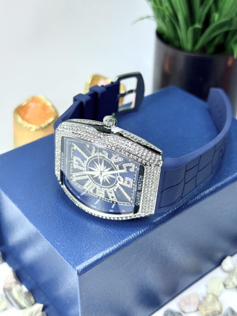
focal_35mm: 48
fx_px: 438
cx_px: 118
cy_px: 158
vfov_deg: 39.7
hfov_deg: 30.3
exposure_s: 1/111
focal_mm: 6.76
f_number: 1.78
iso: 100
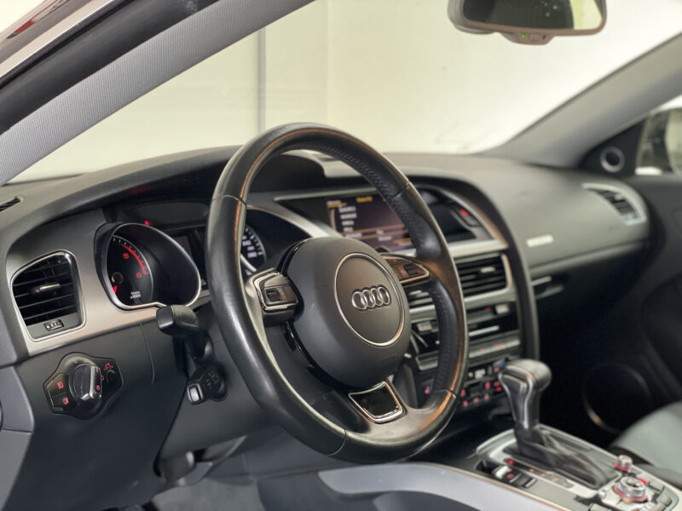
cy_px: 256
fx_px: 1024
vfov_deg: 28.0
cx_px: 341
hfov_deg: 36.8
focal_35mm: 52
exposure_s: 1/77
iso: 250
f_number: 2
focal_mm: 6
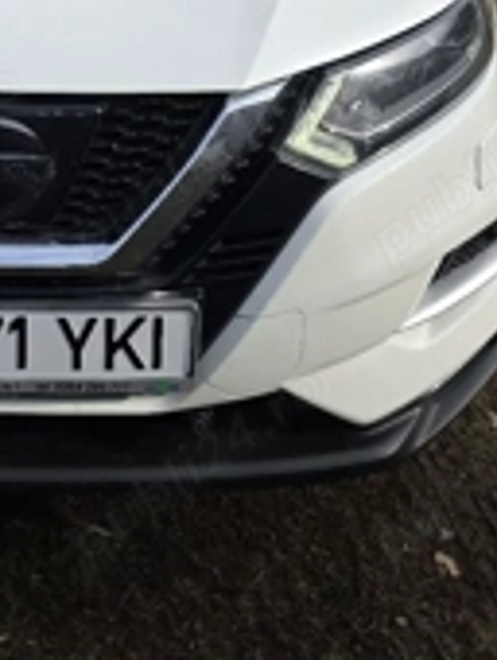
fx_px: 1031
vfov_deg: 31.0
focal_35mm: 54
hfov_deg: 25.4
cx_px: -27
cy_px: -93
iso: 80
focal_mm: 6.3
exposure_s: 1/5000
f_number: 1.7
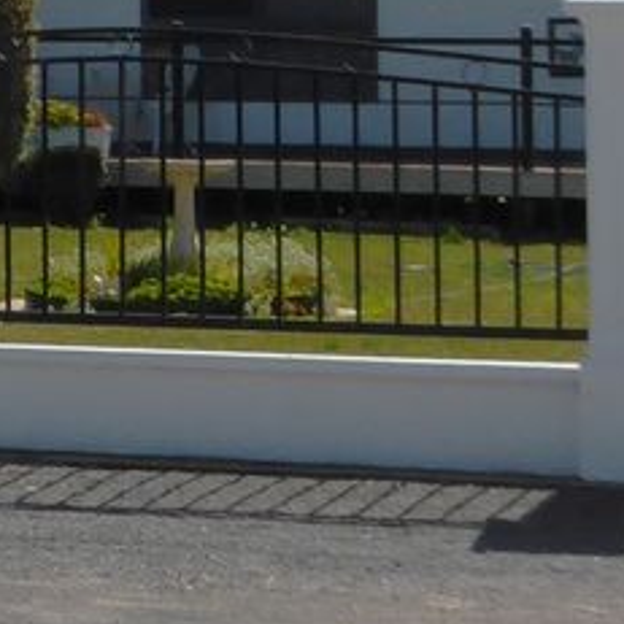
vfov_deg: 9.9
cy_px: -247
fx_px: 3508
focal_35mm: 172
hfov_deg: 9.4
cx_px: -665
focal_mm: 5.4
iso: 100
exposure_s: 1/1600
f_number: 4
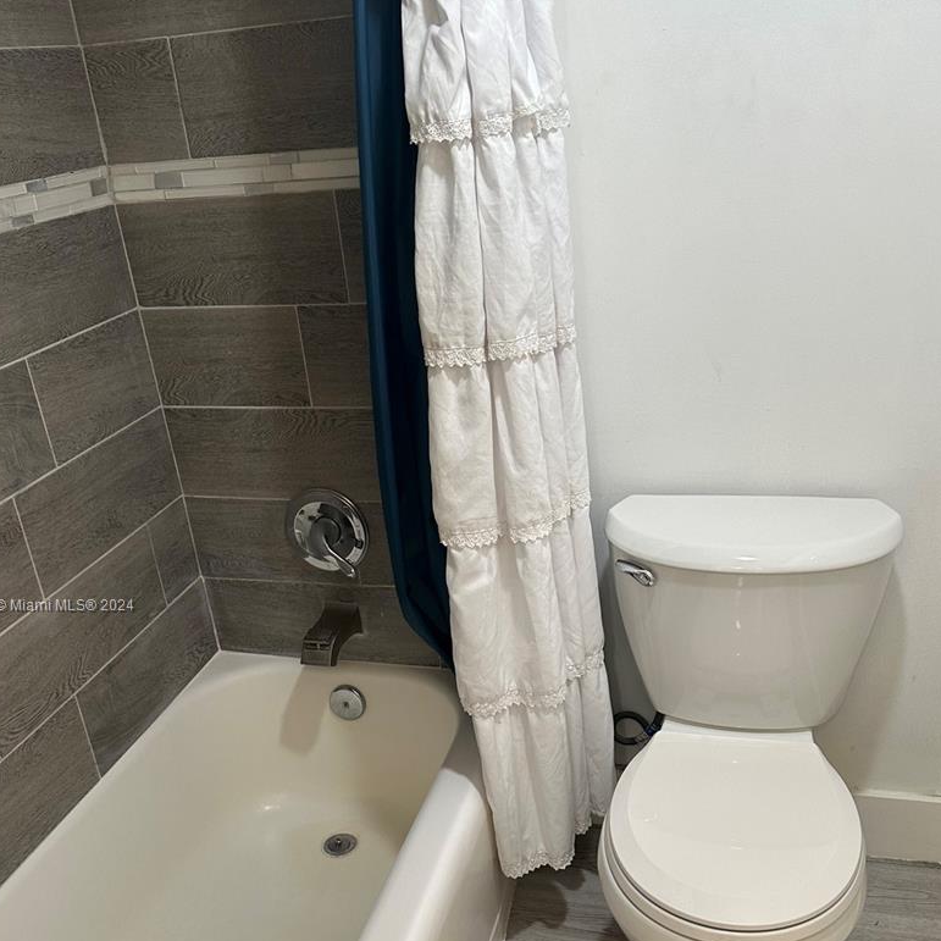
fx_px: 1015
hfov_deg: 49.7
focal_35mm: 33
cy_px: 607
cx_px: 460
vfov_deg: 49.1
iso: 160
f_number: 1.78
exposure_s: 1/120
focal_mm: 6.86
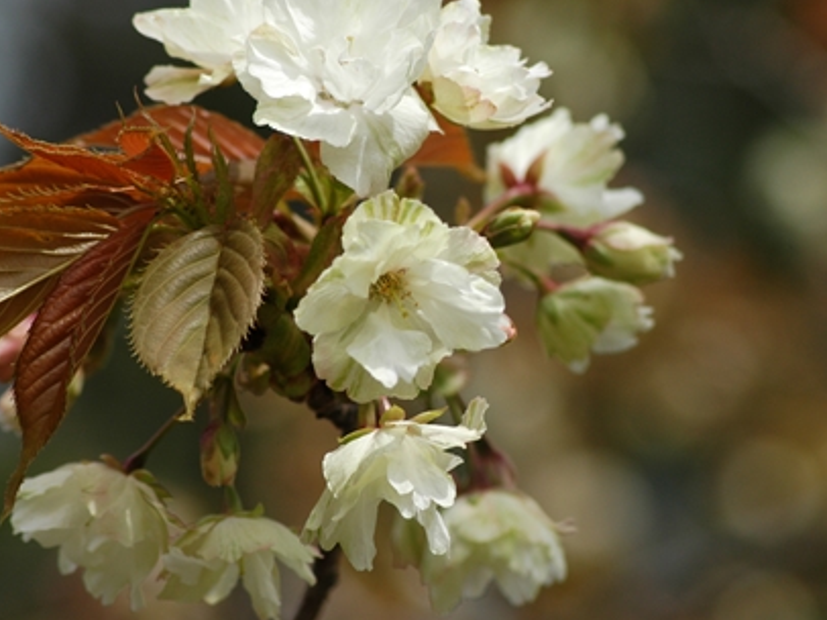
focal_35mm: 277
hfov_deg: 7.2
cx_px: 416
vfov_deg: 5.4
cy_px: 301
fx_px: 6614
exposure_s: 1/640
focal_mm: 130
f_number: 6.3
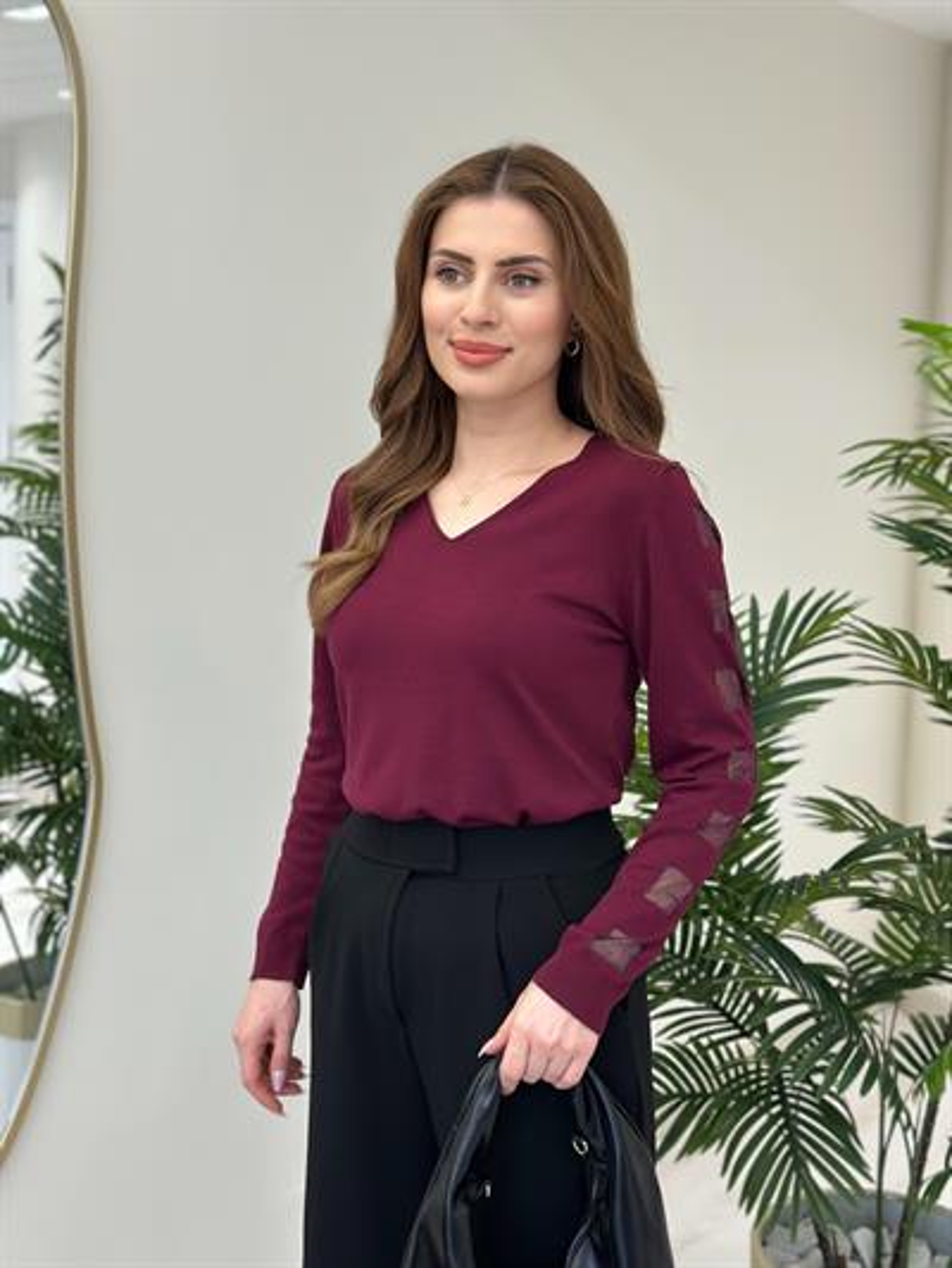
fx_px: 1759
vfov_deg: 39.6
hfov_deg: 30.3
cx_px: 476
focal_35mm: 48
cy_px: 634
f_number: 1.78
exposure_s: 1/171
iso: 80
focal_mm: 6.86
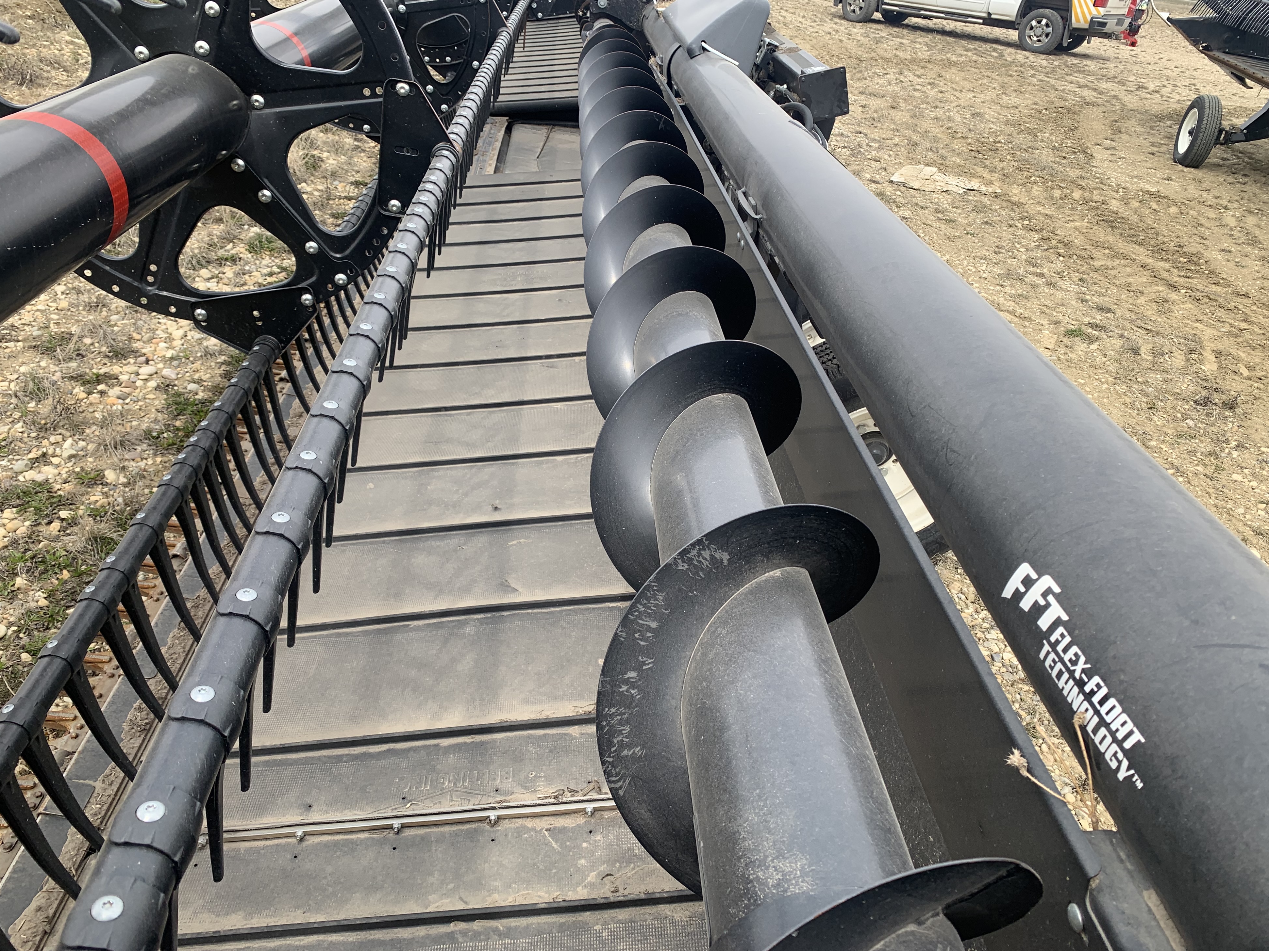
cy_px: 478
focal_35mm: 27
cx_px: 653
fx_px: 990
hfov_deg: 65.3
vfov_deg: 51.4
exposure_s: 1/722
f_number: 1.8
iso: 25
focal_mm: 4.25
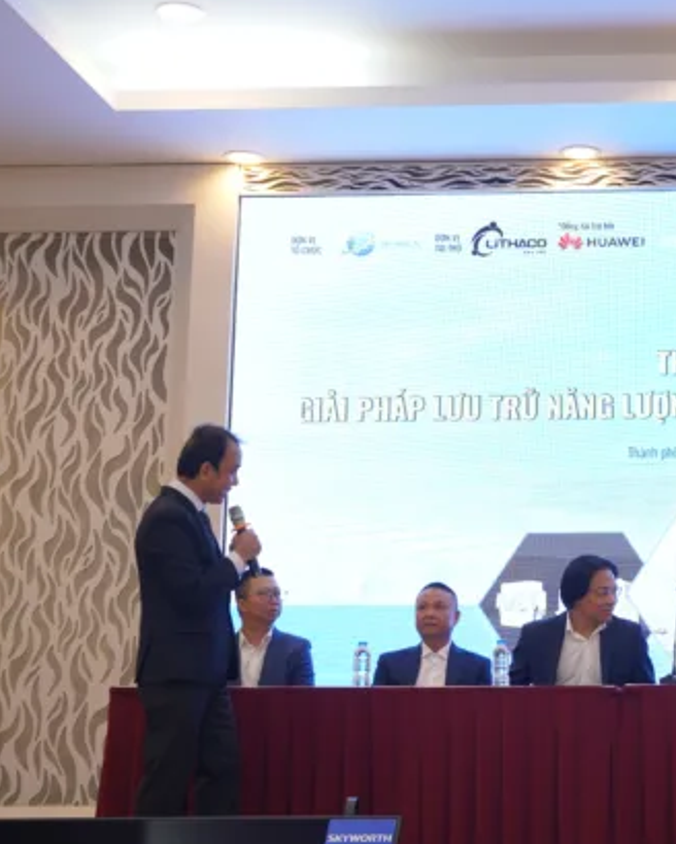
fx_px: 1827
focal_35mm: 73
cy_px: 363
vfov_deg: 26.0
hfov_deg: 20.3
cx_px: 679
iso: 1600
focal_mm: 41.6
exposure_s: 1/160
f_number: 4
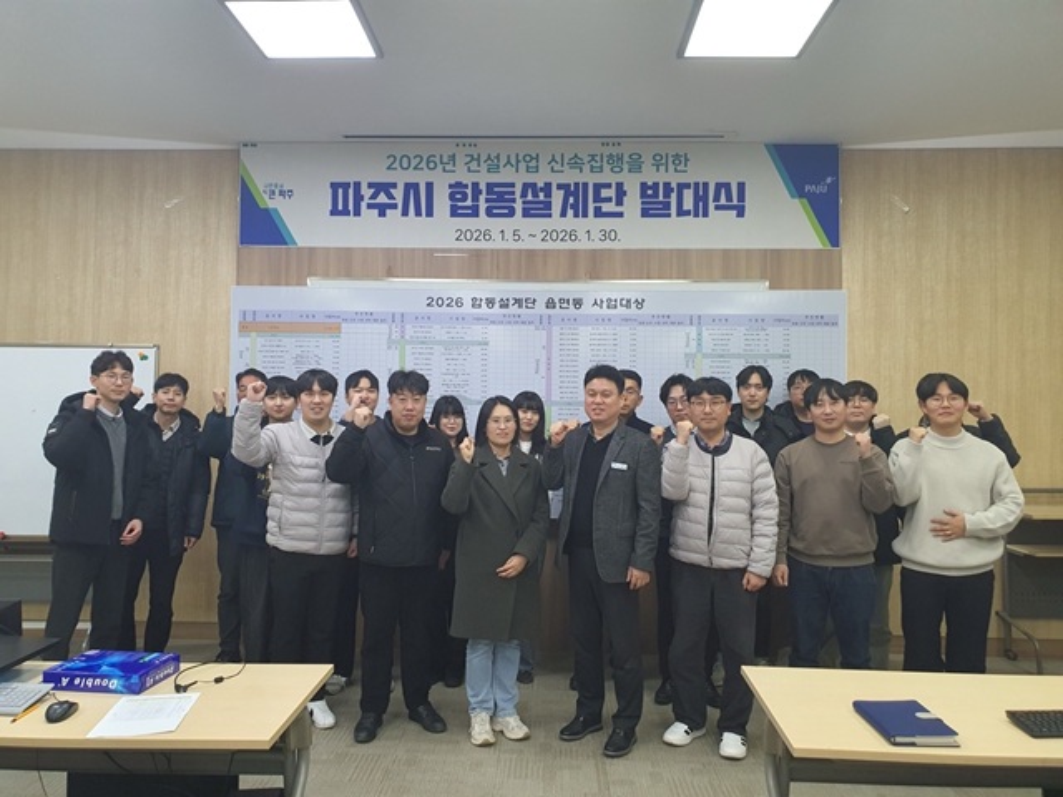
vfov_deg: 53.1
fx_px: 798
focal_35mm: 26
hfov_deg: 67.3
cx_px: 532
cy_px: 398
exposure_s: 1/120
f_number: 2.4
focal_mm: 4.3
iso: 320
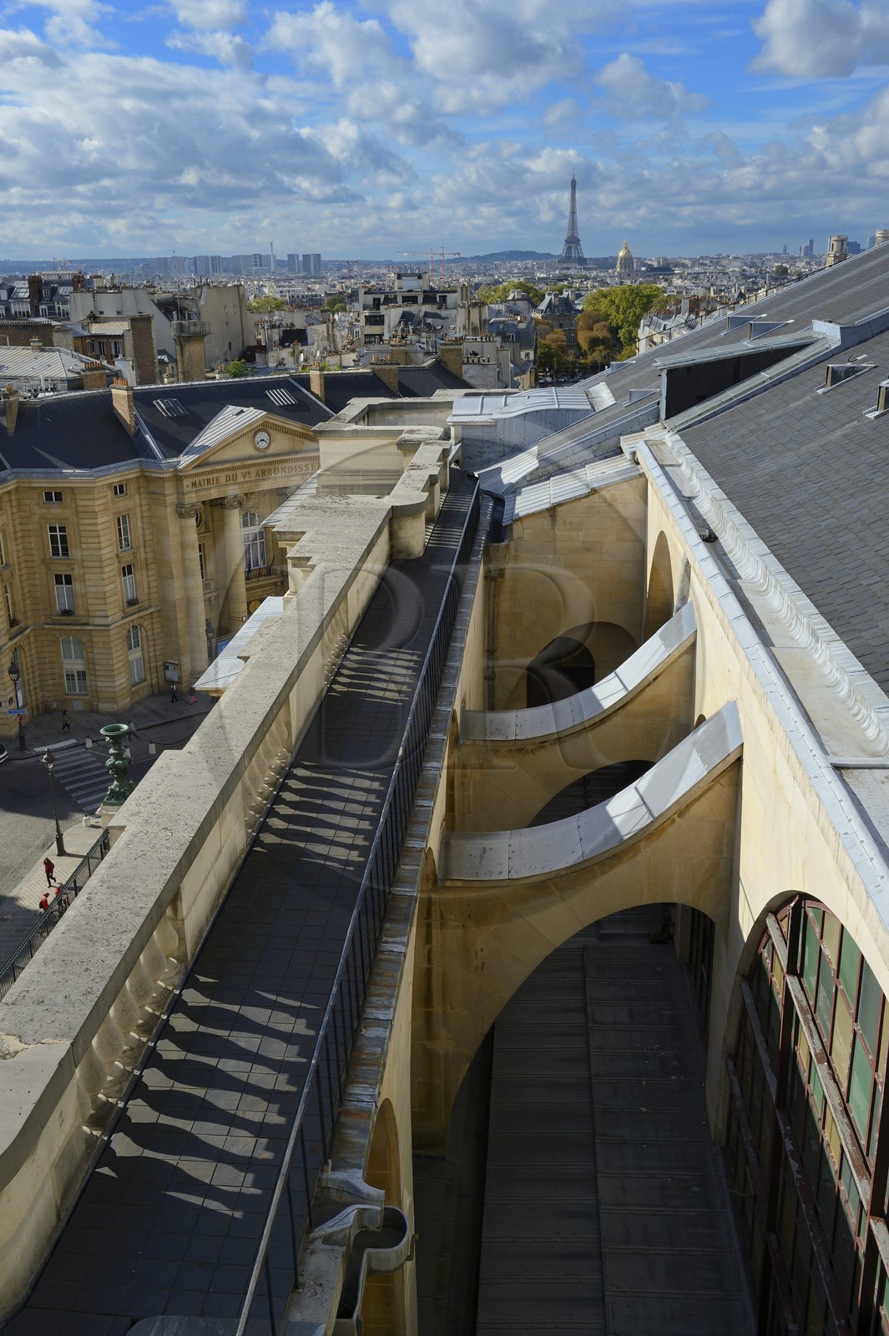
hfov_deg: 41.1
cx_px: 444
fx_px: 1187
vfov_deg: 58.7
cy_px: 668
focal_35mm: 32
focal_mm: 32
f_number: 13
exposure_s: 1/200
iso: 200
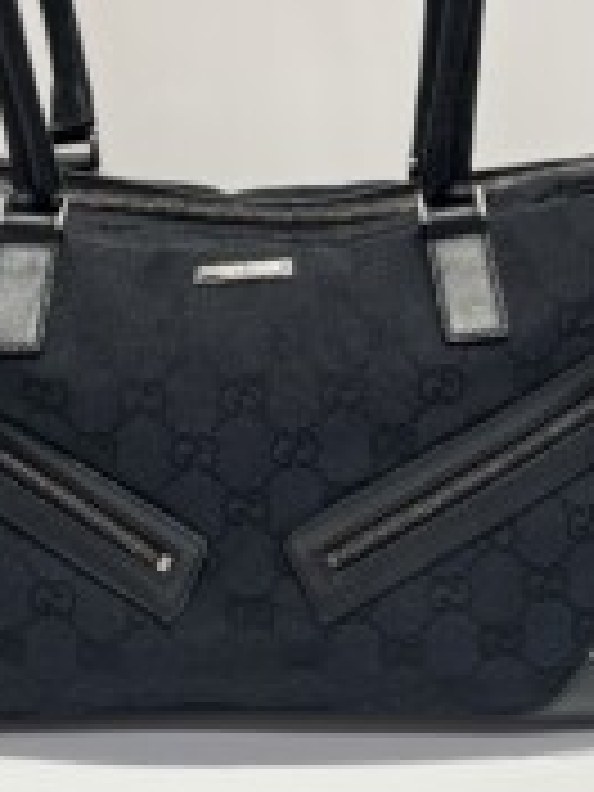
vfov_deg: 30.5
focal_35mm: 60
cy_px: 50
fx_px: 1373
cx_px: 279
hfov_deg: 24.4
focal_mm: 6.86
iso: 125
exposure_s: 1/50
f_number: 1.78
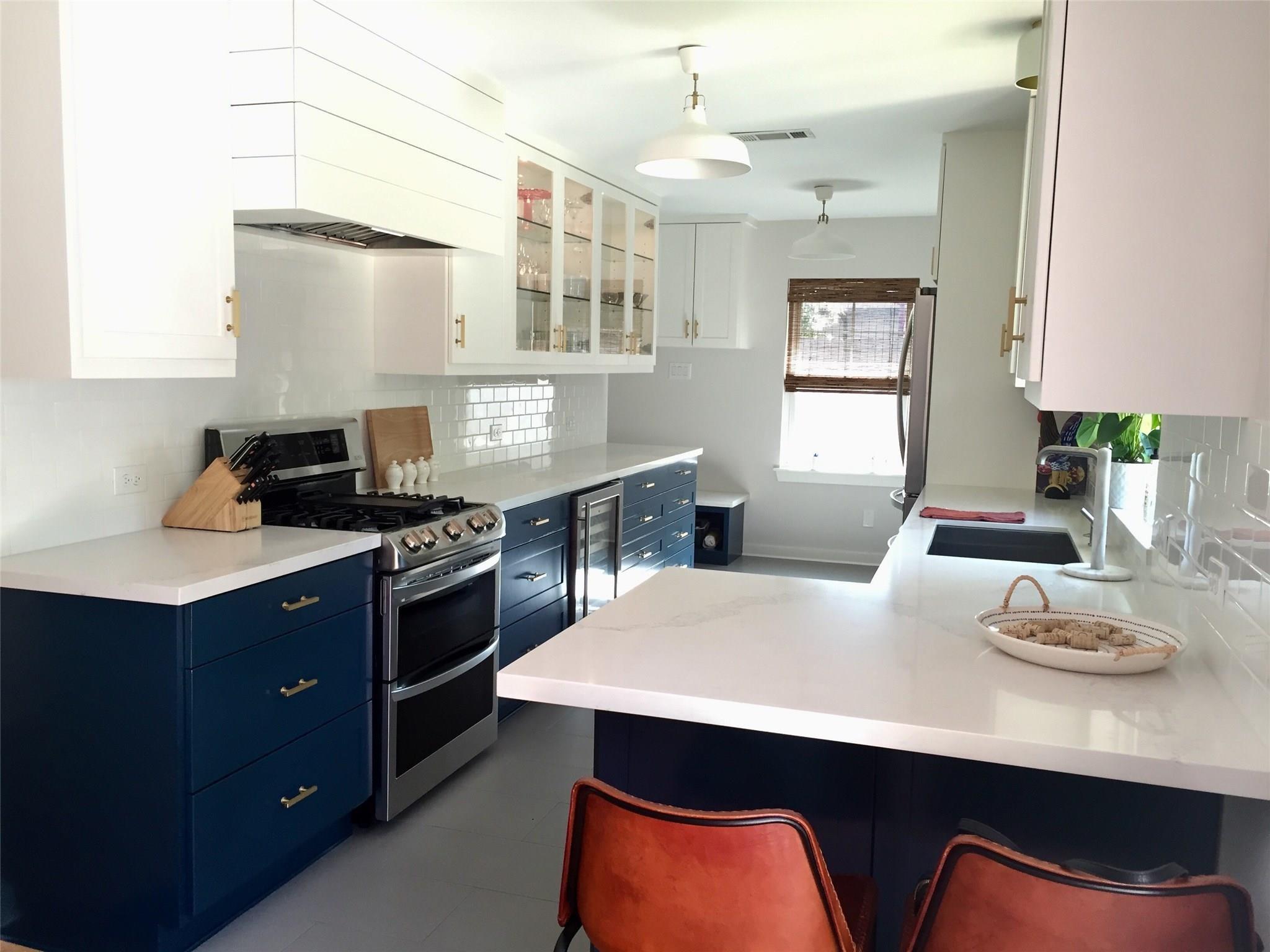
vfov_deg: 48.2
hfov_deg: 61.7
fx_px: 1064
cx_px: 635
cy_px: 476
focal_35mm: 29
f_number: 2.2
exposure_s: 1/30
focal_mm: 4.15
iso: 80
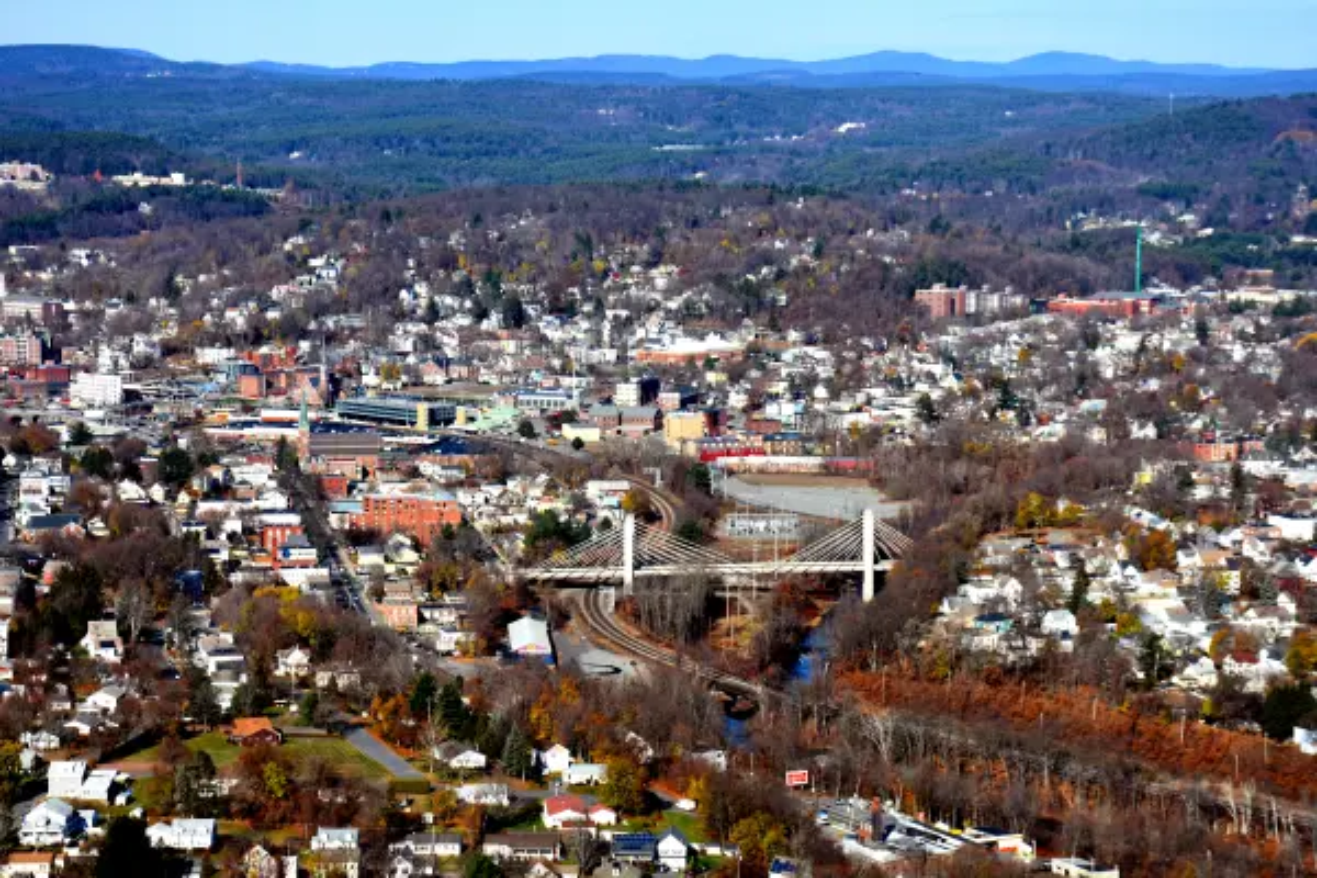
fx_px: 3292
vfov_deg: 15.2
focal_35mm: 90
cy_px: 439
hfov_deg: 22.6
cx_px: 658
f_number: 8
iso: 220
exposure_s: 1/500
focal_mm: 60
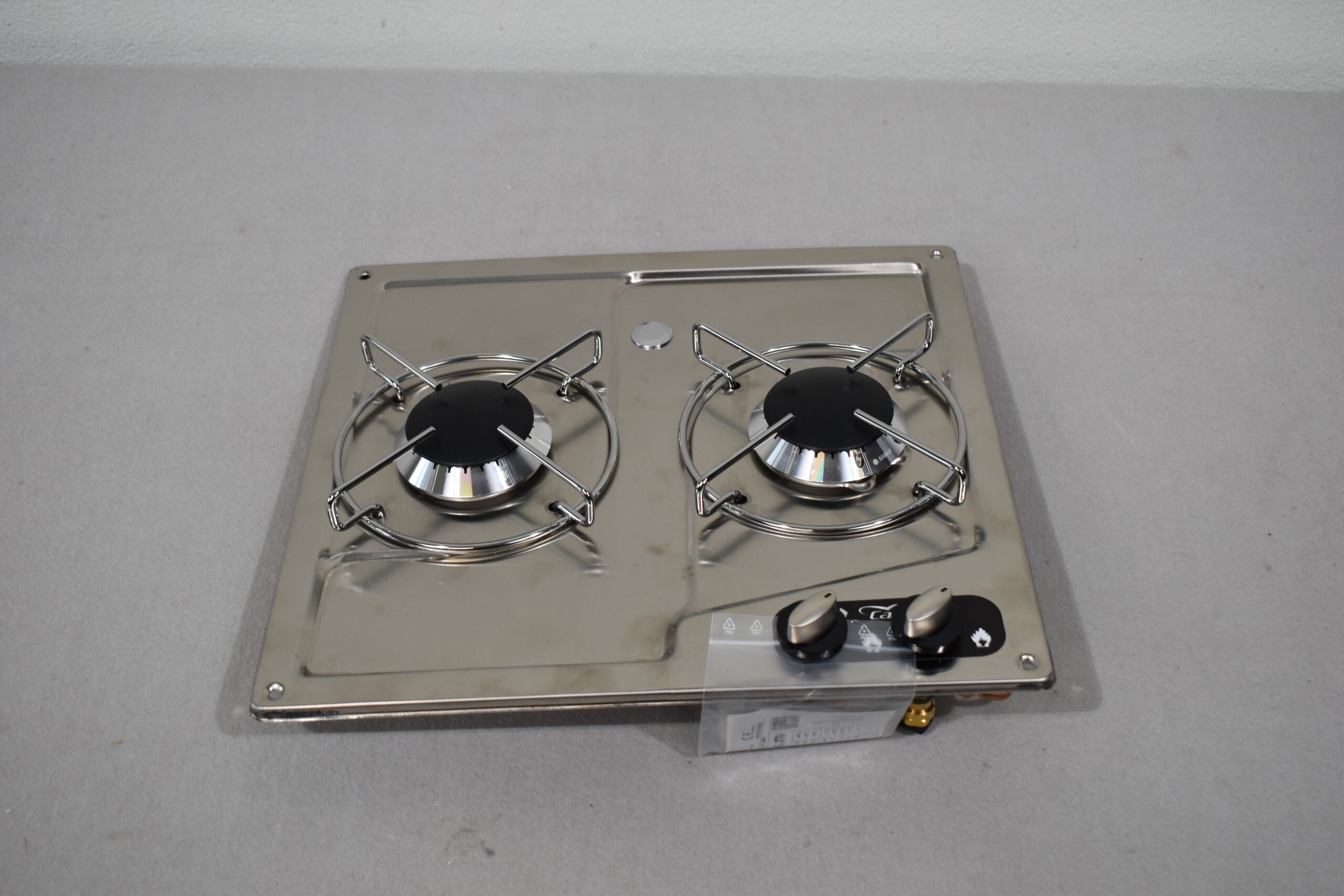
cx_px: 672
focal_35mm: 44
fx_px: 1624
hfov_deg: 45.0
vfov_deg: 30.9
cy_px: 448
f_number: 5.6
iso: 360
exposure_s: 1/125
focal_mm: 29
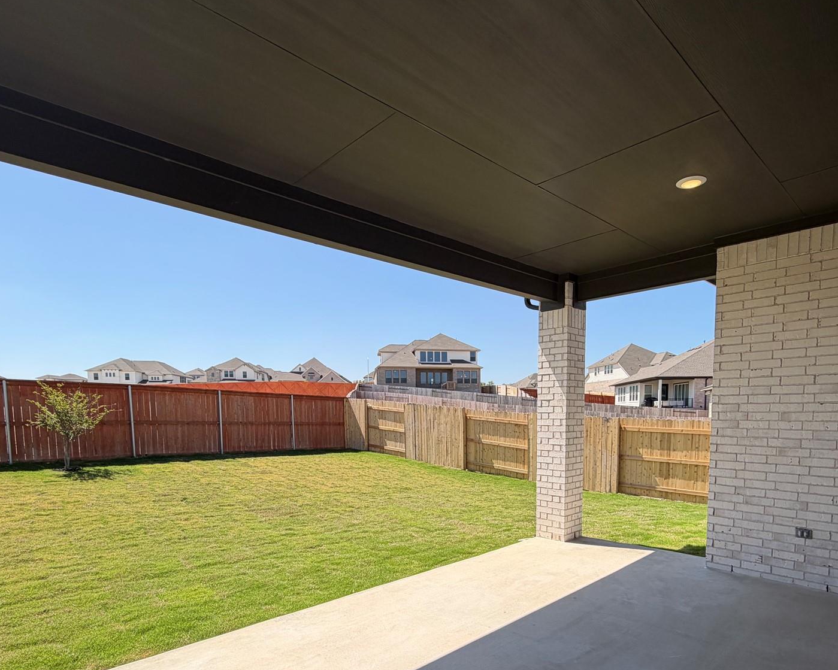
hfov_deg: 80.1
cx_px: 465
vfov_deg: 66.0
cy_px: 453
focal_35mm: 20
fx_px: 496
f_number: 2.2
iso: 20
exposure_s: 1/830
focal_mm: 2.22
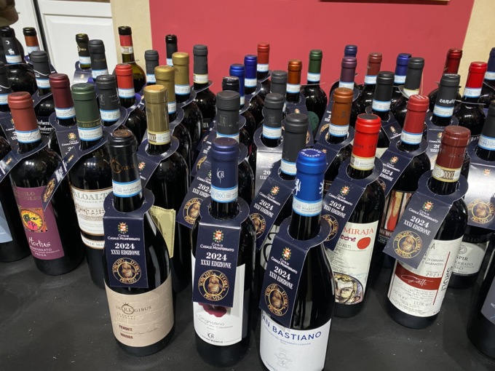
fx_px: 372
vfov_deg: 53.1
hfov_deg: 67.3
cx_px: 248
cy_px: 186
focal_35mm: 26
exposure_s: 1/33
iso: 400
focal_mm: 4.25
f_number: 1.8
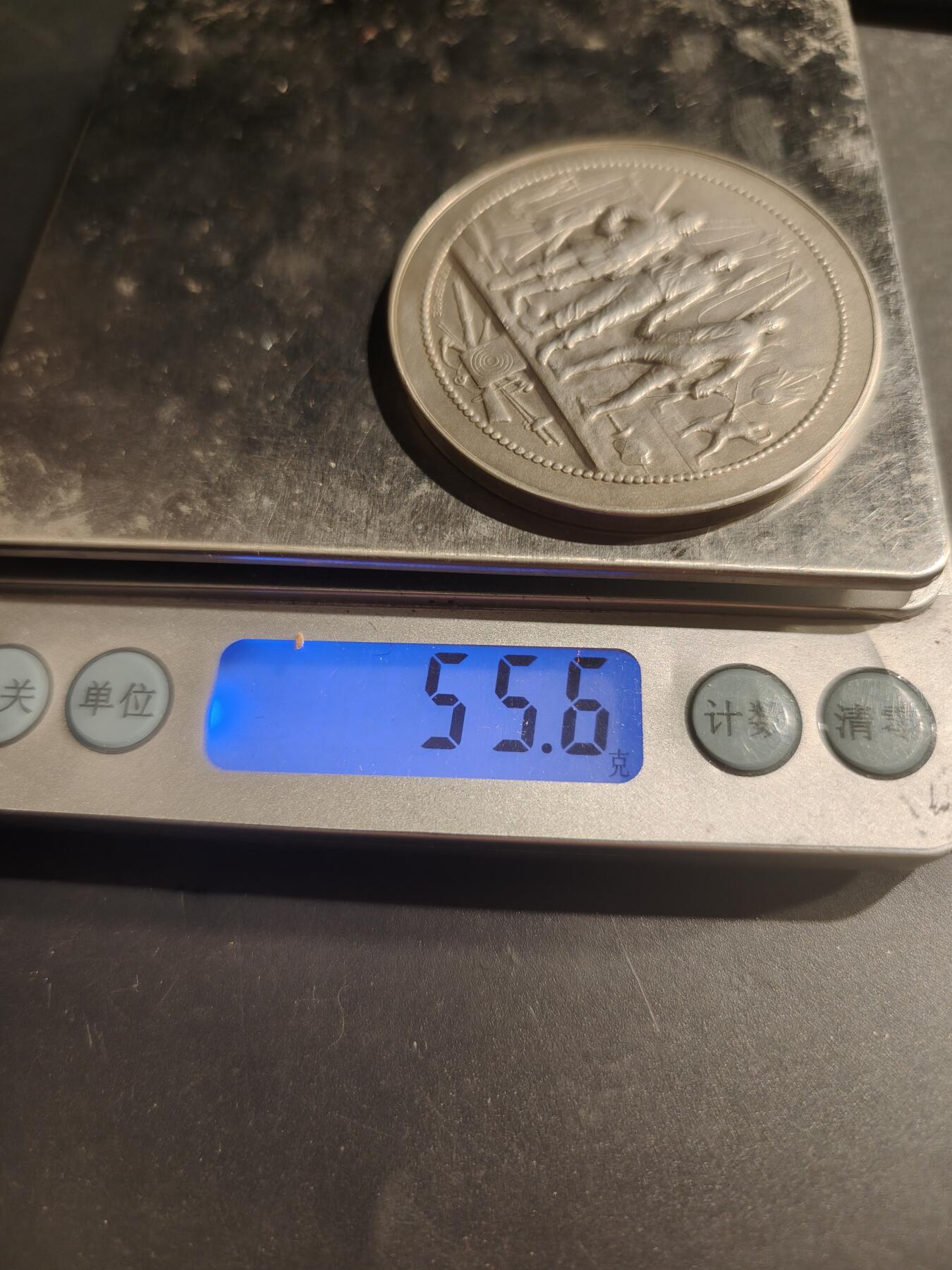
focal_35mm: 23
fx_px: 843
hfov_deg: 58.9
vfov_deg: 73.9
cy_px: 635
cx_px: 476
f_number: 1.6
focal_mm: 6.06
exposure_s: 1/200
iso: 250
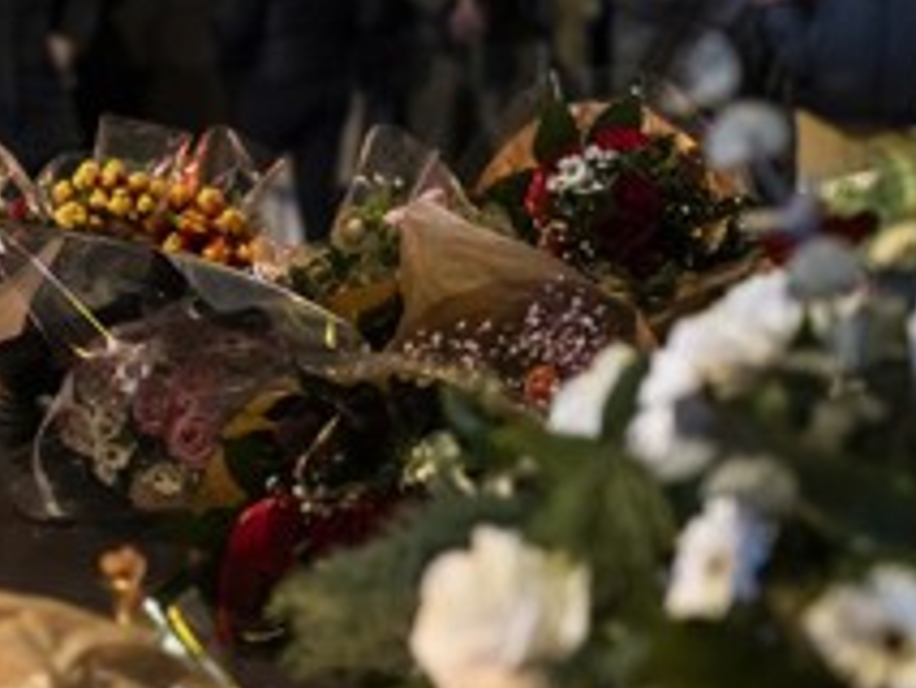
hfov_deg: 17.0
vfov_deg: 13.6
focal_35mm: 109
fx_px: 2886
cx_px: -262
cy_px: 320
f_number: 1.6
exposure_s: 1/125
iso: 2500
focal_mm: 35
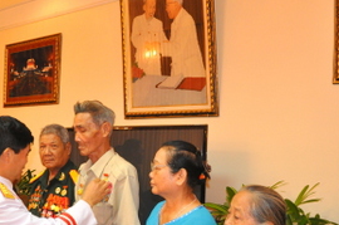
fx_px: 470
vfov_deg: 26.5
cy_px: 172
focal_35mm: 50
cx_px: 138
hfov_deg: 39.5
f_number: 4.5
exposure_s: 1/60
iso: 1250
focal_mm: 18
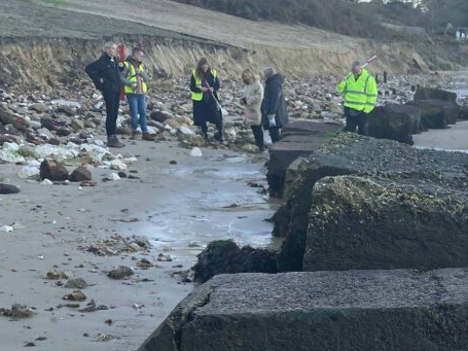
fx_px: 852
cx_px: 318
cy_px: 288
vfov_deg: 22.9
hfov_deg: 30.5
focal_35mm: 63
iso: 20
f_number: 1.8
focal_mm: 3.99
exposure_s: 1/316
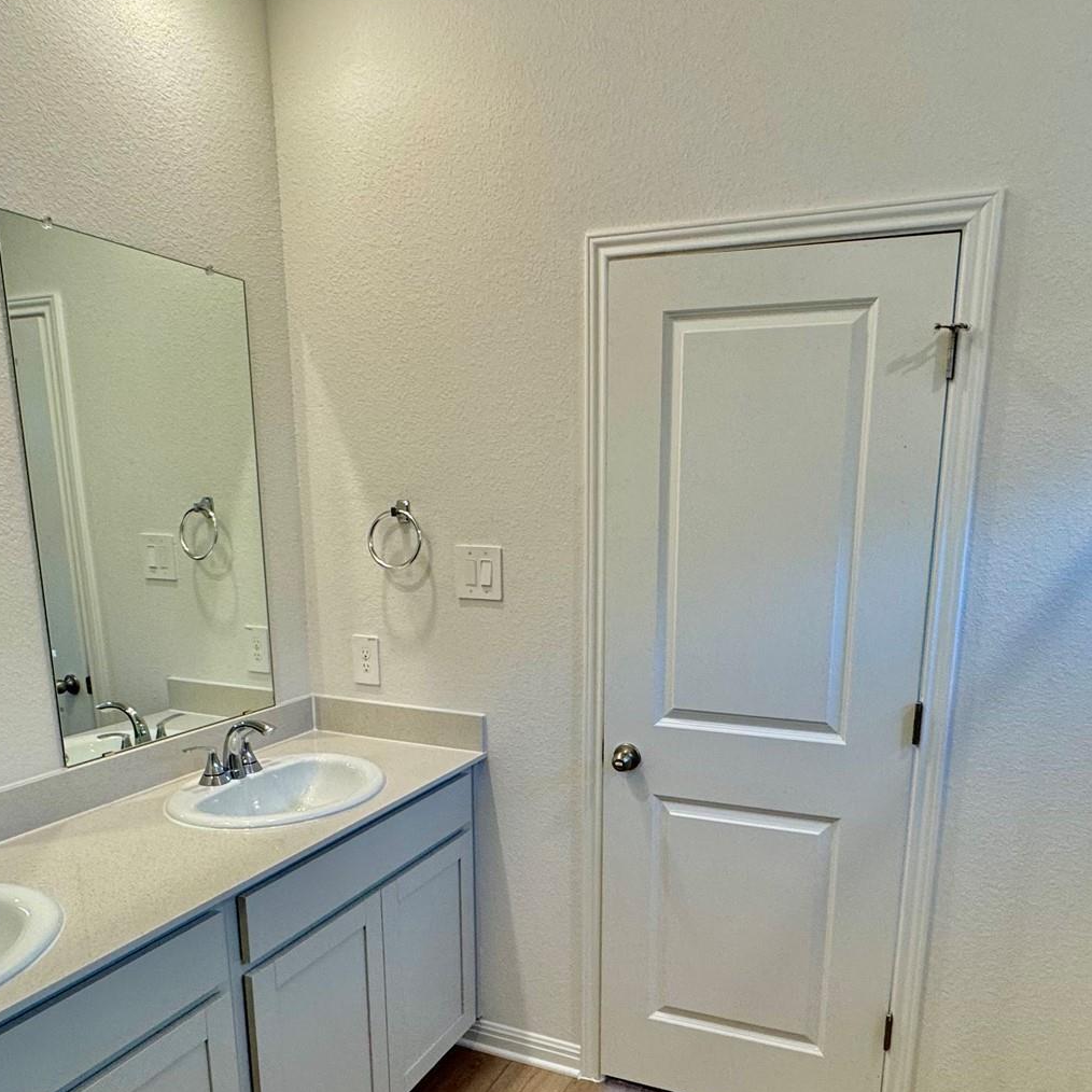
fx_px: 892
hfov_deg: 62.8
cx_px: 593
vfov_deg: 62.0
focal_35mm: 25
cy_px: 690
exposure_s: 1/120
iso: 160
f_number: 2.2
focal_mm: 2.22
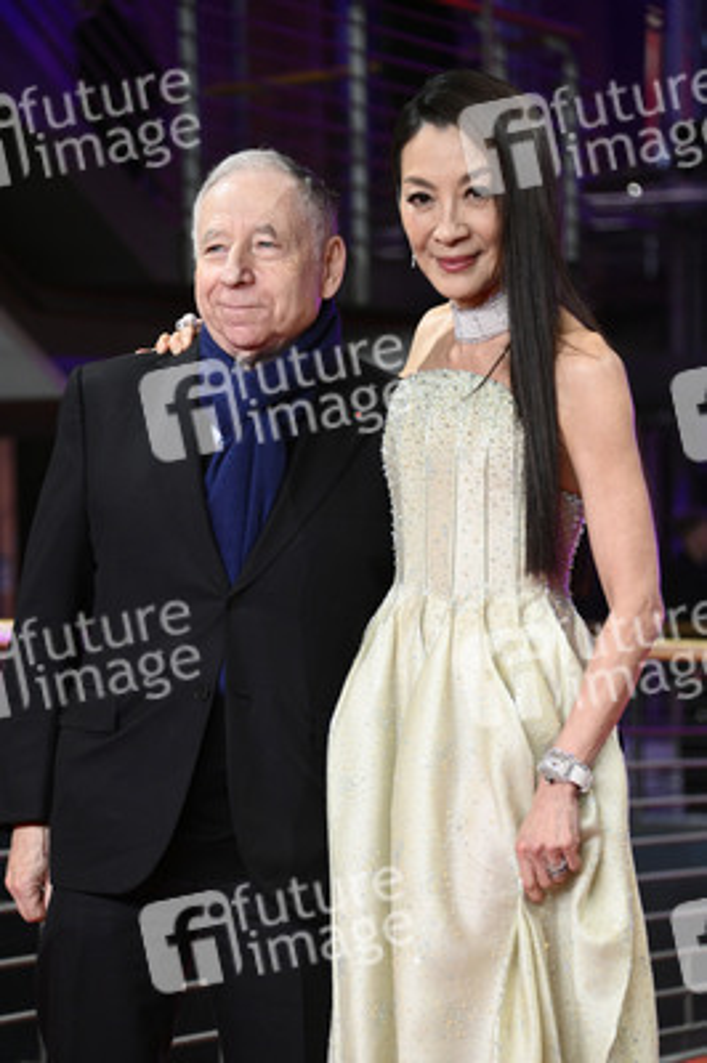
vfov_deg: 16.4
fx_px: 3688
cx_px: 354
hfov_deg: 10.9
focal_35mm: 125
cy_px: 532
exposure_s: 1/200
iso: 5000
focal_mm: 125
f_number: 5.6
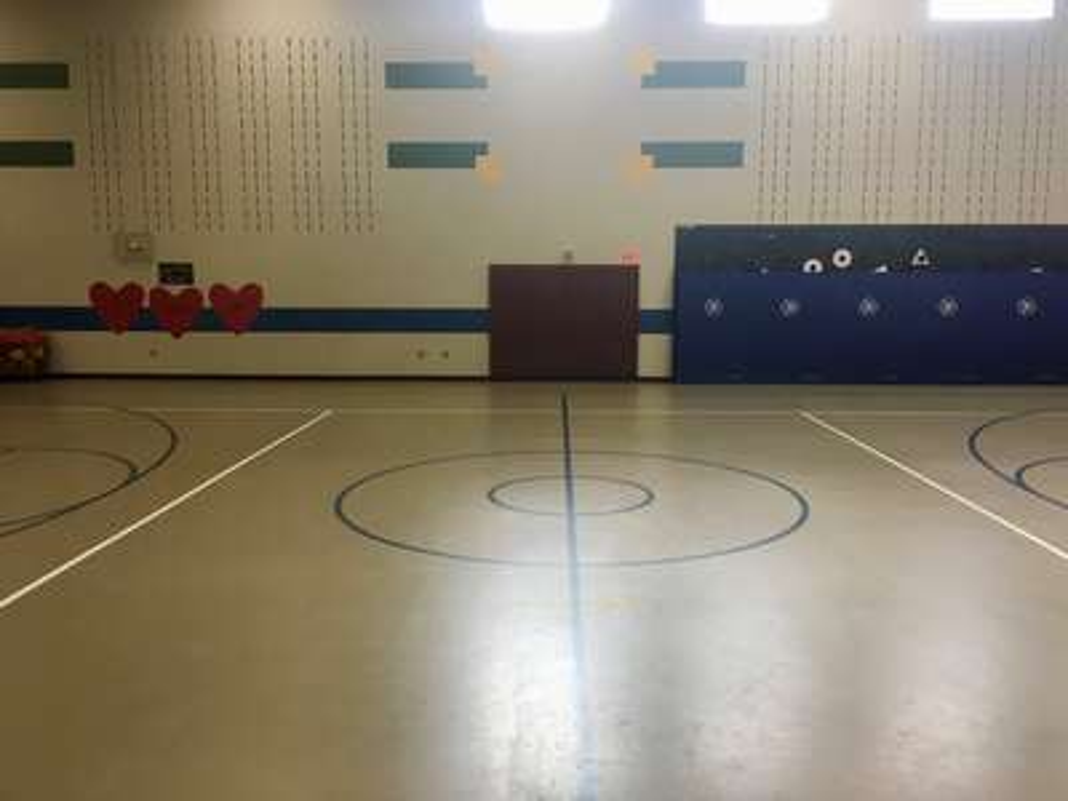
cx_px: 534
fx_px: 895
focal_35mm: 29
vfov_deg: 48.2
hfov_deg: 61.7
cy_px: 400
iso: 25
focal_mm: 4.15
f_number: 2.2
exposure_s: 1/30
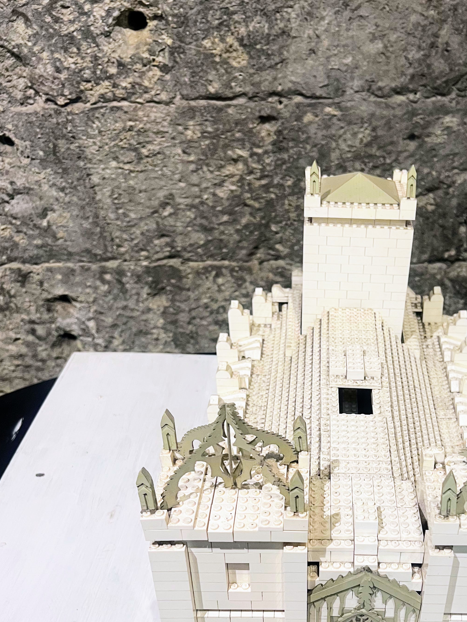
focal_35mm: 39
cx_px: 329
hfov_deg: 36.3
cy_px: 455
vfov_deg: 46.4
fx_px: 702
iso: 125
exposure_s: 1/60
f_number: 1.5
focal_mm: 5.7
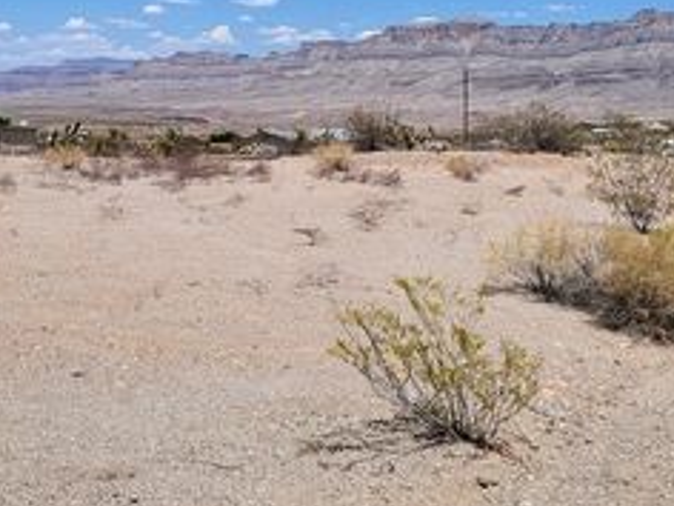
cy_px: 127
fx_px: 1071
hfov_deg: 34.9
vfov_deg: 26.2
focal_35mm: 55
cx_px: 391
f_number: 1.8
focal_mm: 5.4
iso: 40
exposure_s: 1/3657
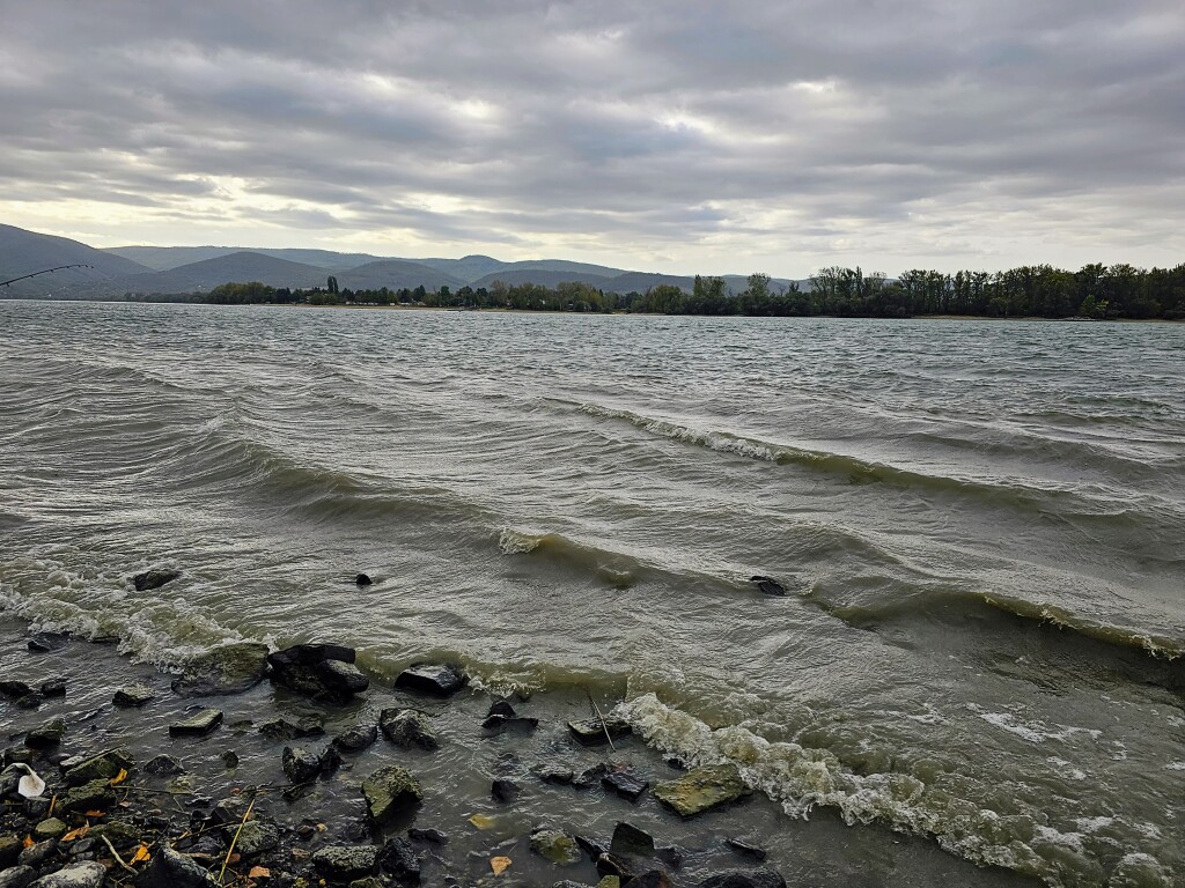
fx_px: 787
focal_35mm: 23
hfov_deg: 73.9
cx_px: 592
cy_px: 444
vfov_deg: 58.9
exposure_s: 1/472
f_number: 1.7
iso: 16
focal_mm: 6.3
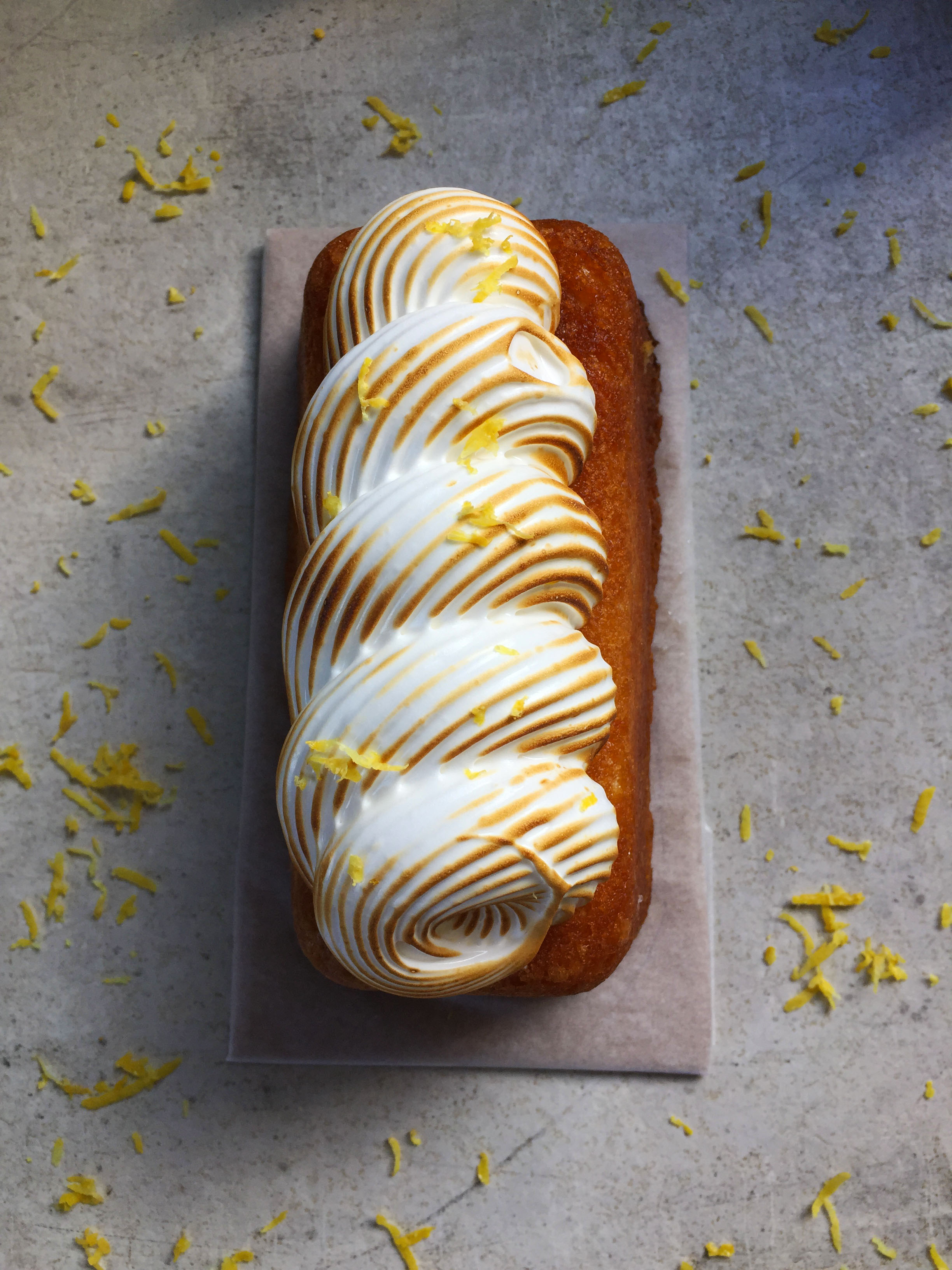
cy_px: 635
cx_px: 476
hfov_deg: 48.2
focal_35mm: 29
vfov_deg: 61.7
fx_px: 1063
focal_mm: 4.15
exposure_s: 1/258
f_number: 2.2
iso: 32
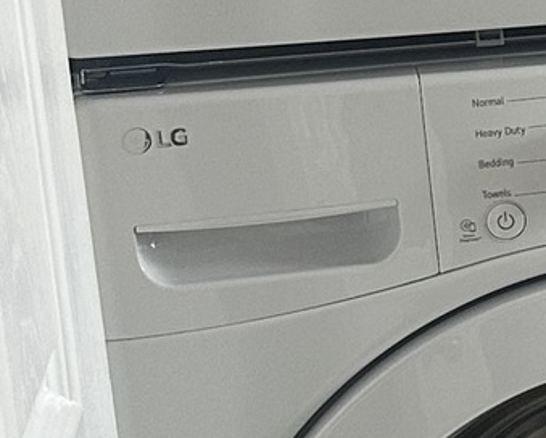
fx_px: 2572
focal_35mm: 159
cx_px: 1237
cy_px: 82
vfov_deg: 9.7
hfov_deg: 10.6
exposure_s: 1/50
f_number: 1.78
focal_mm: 6.86
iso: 200
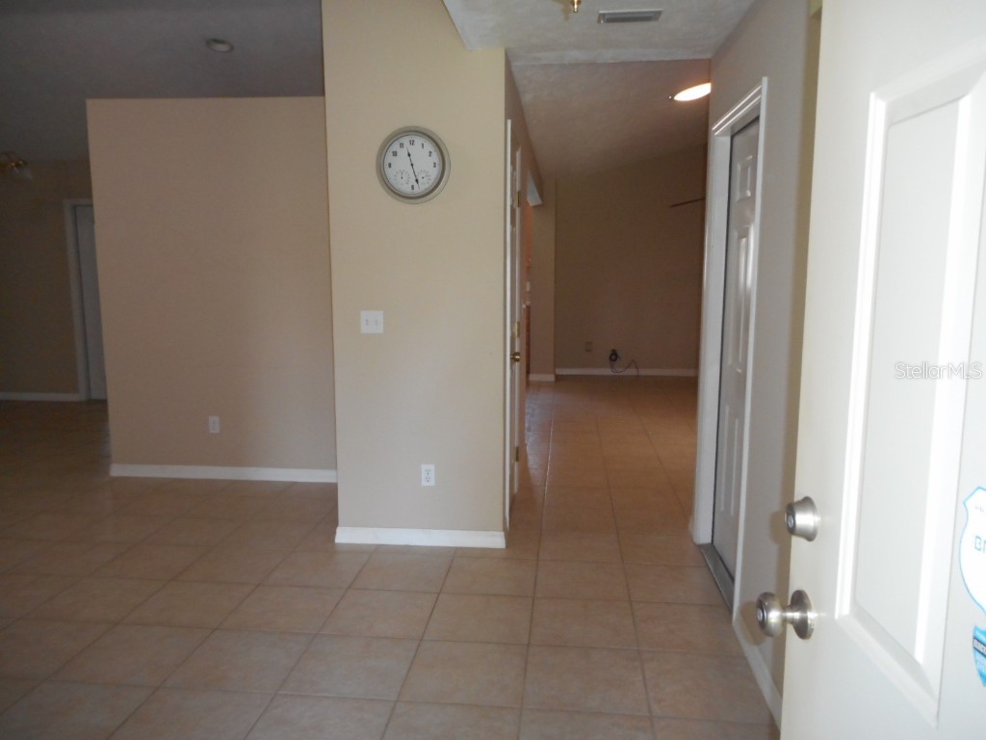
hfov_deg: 69.4
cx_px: 493
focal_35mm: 25
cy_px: 370
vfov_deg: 54.9
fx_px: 712
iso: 280
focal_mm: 4.5
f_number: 3.7
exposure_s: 1/25
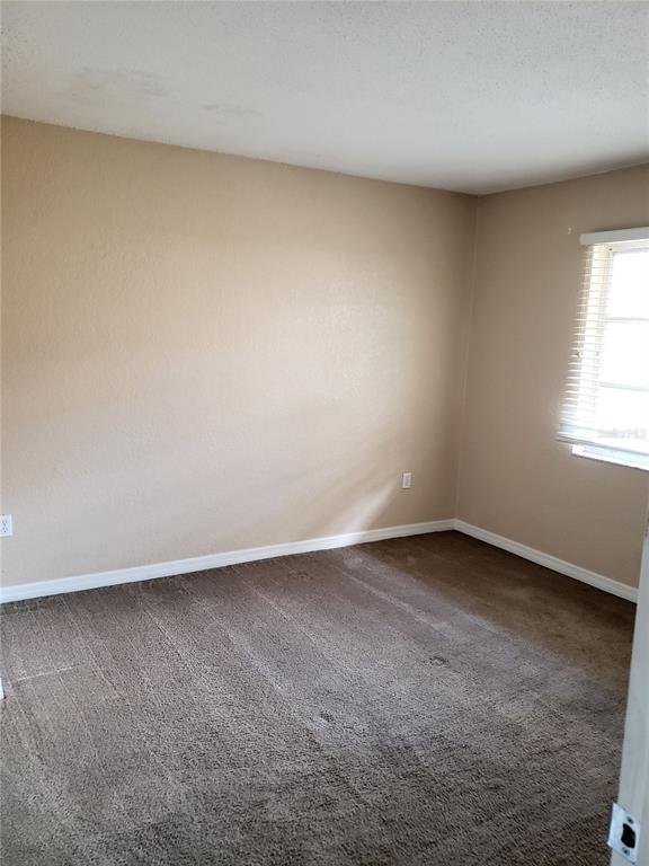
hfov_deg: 53.1
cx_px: 324
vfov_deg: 67.3
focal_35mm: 26
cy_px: 433
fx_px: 650
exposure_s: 1/39
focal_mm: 4.3
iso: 250
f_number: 1.5
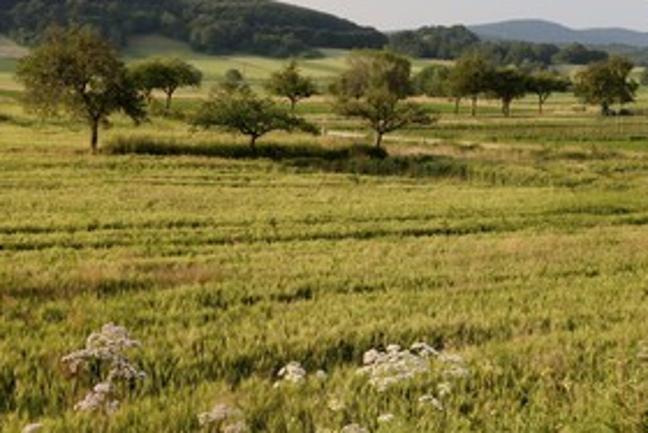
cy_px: 178
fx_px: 1189
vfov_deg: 20.6
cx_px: 317
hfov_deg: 30.5
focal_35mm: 66
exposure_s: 1/200
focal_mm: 44
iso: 200
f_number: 9
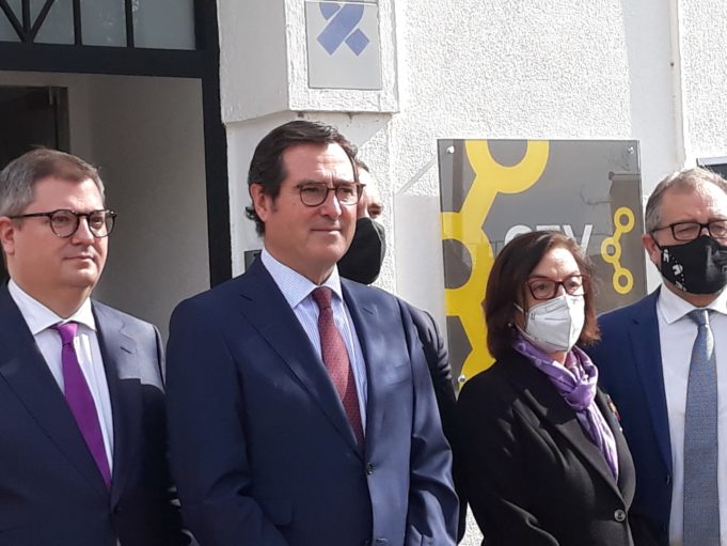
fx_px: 567
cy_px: 273
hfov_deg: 65.3
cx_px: 364
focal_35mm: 27
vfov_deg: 51.4
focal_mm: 3.71
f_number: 1.7
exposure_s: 1/781
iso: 40
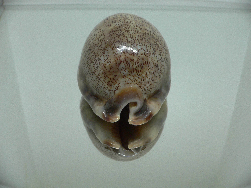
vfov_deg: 40.7
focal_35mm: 35
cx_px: 126
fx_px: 254
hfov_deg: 52.6
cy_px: 94
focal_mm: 4.6
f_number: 2.8
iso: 150
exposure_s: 1/60
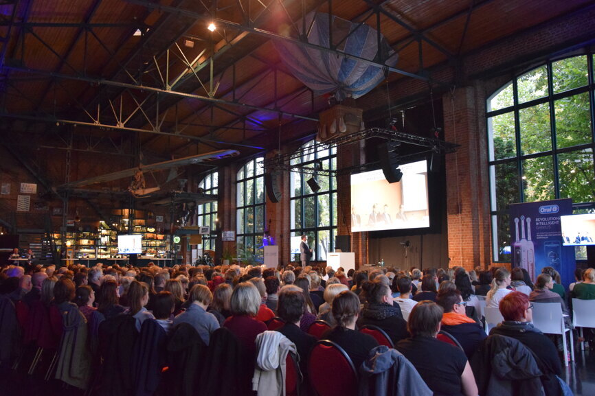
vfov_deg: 41.7
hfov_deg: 59.5
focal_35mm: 32
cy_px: 198
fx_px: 520
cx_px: 298
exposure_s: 1/60
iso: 4000
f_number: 3.8
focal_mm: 21
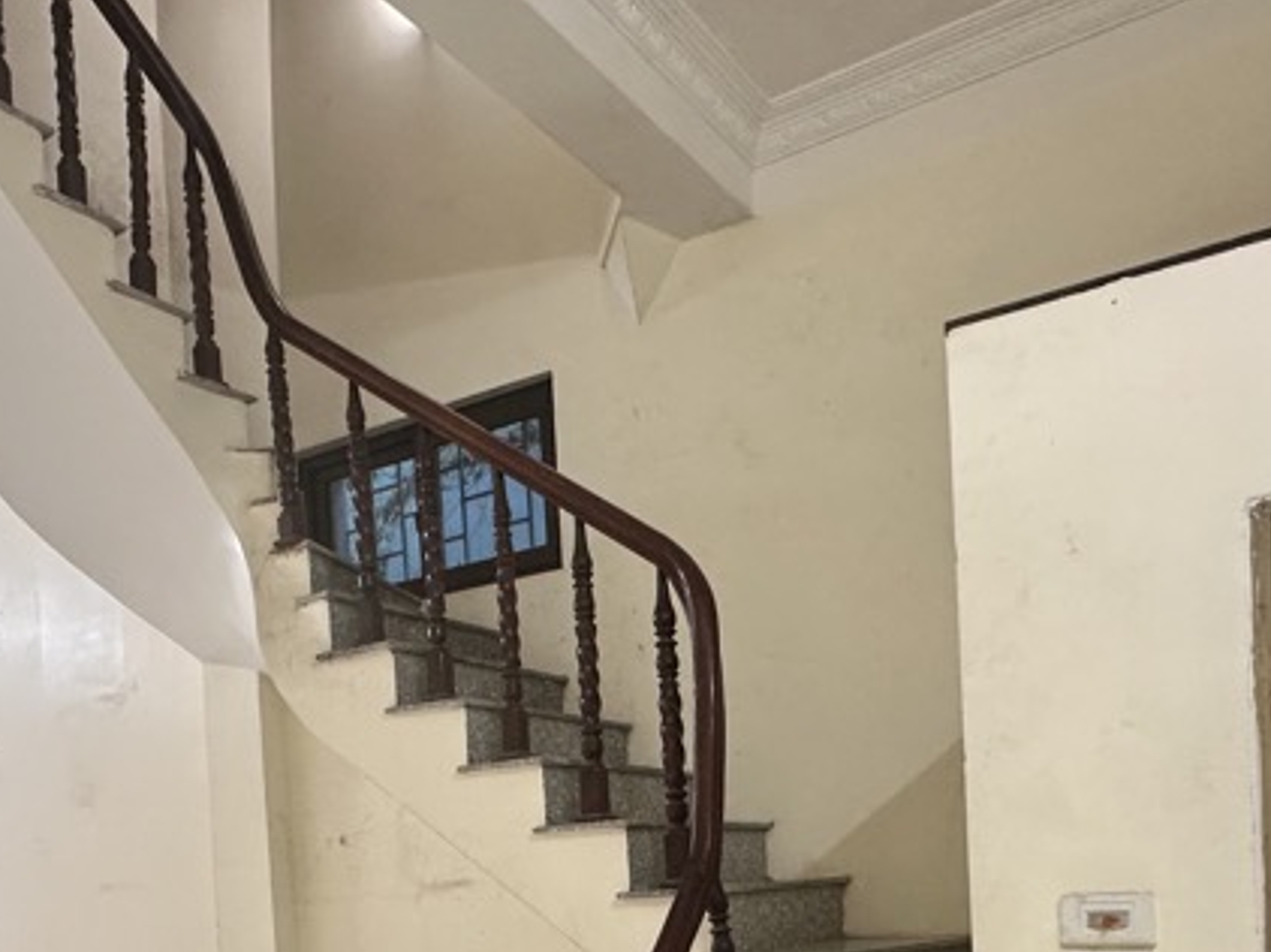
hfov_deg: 53.8
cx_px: 557
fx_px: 1248
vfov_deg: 37.7
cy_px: 928
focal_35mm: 34
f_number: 2.2
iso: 200
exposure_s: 1/50
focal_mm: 2.22
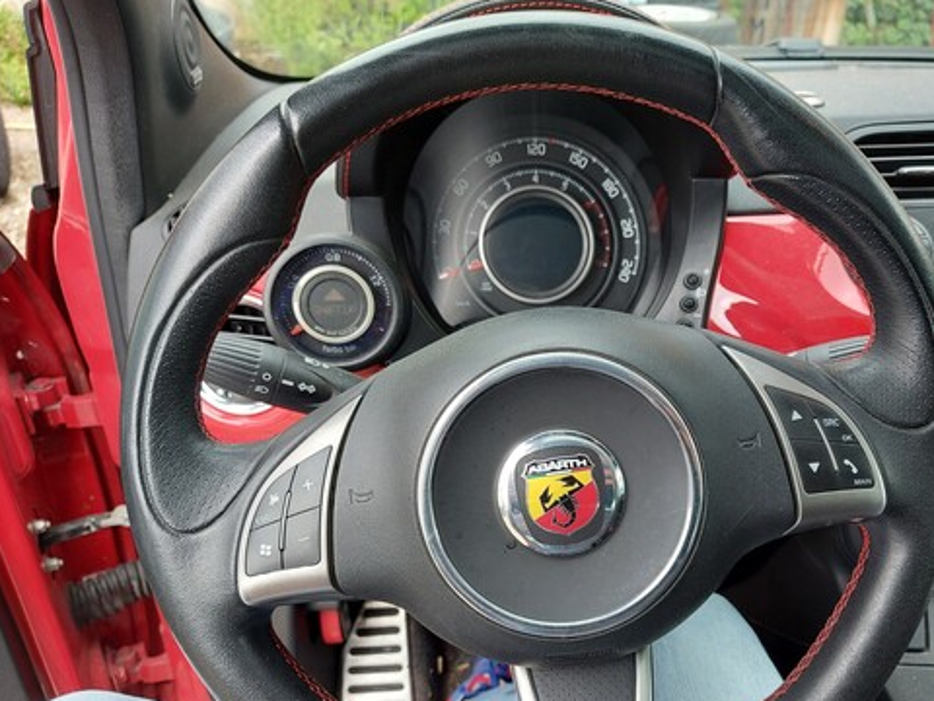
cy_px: 434
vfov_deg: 46.4
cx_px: 572
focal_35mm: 30
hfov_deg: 59.3
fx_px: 809
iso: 50
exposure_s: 1/100
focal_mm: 5.23
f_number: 1.8
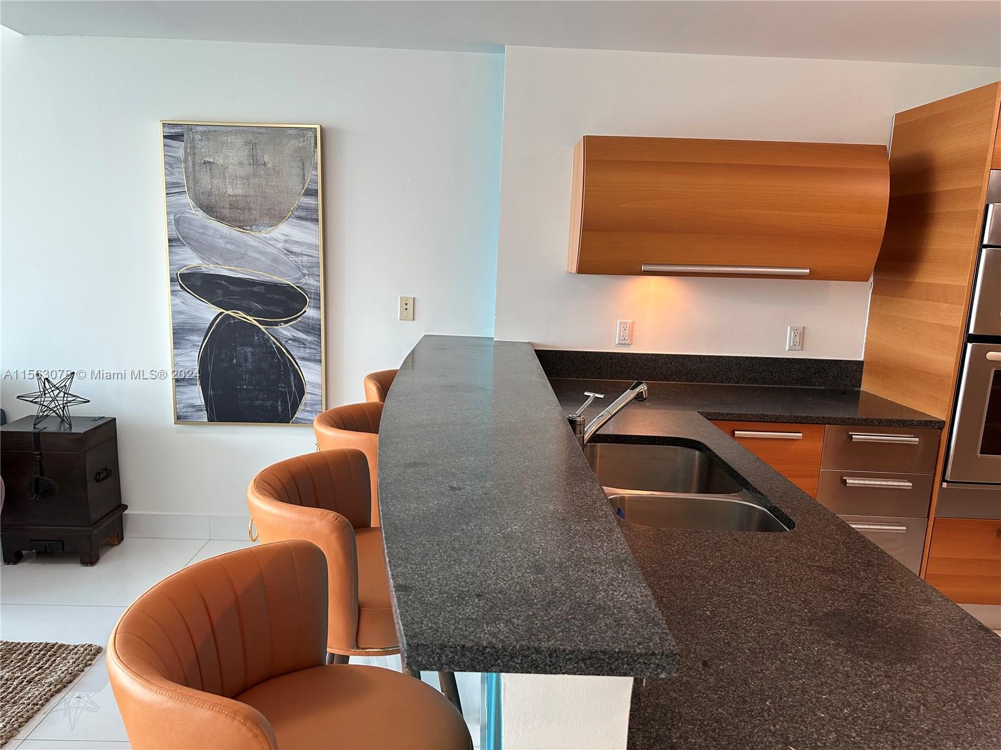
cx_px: 500
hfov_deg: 71.6
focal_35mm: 24
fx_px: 694
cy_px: 375
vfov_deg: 56.8
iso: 160
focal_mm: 6.86
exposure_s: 1/120
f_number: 1.78
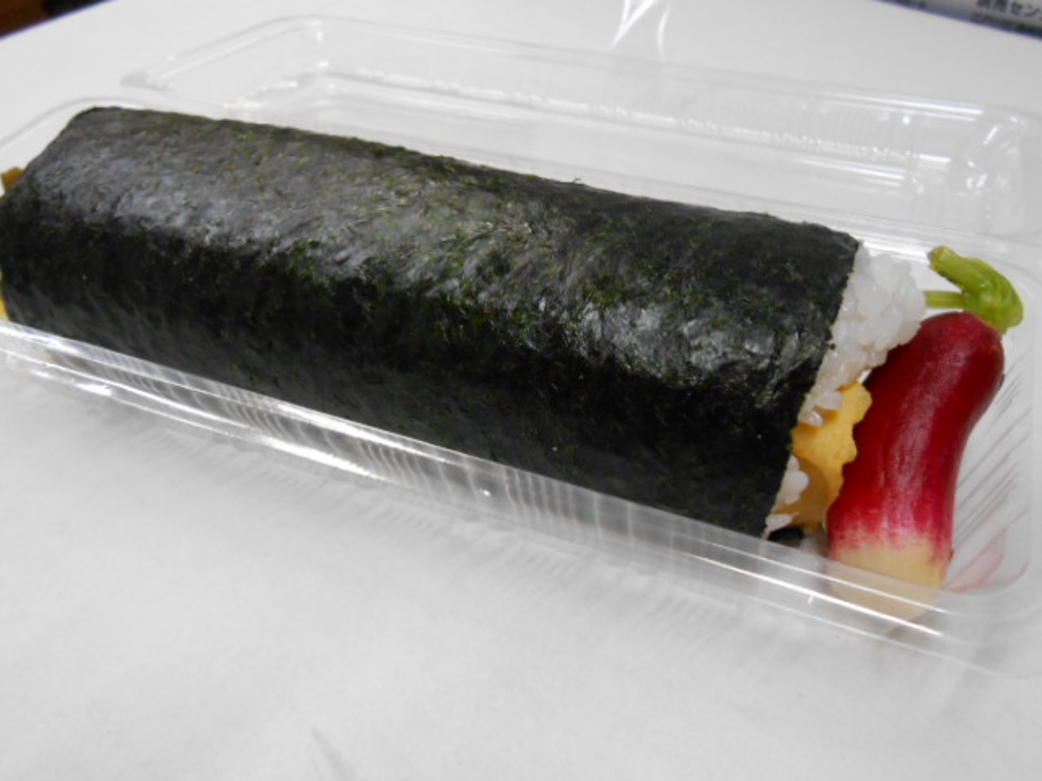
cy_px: 390
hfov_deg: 60.0
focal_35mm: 30
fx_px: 903
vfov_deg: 46.8
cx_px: 521
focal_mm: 5.3
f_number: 3.8
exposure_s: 1/30
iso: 400
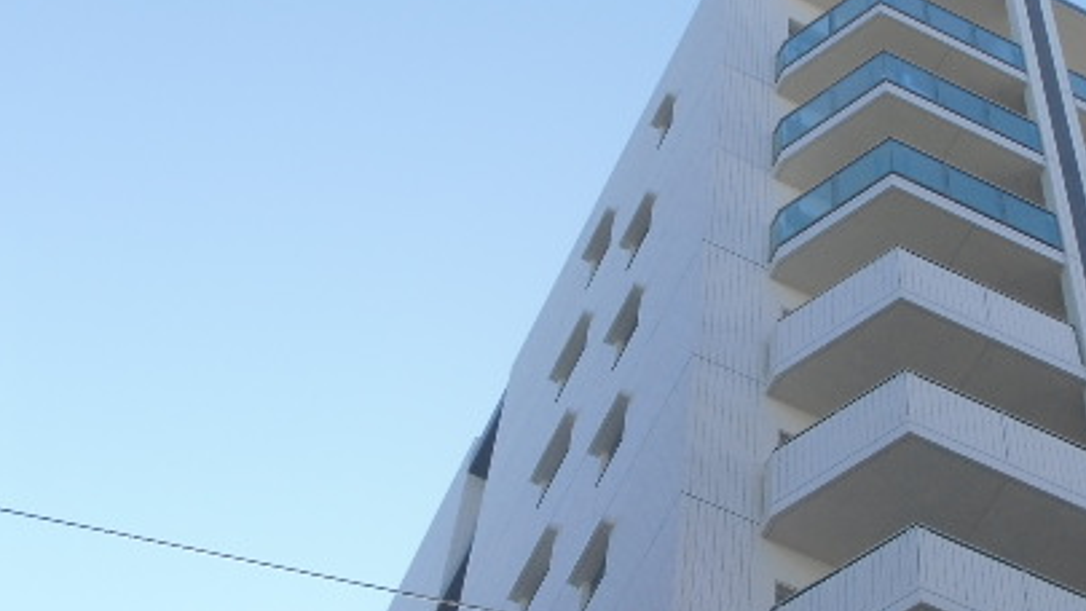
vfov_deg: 14.9
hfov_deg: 25.9
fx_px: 2333
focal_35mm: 81
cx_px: 788
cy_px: 429
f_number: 4.2
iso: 64
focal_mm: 8.29
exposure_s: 1/250
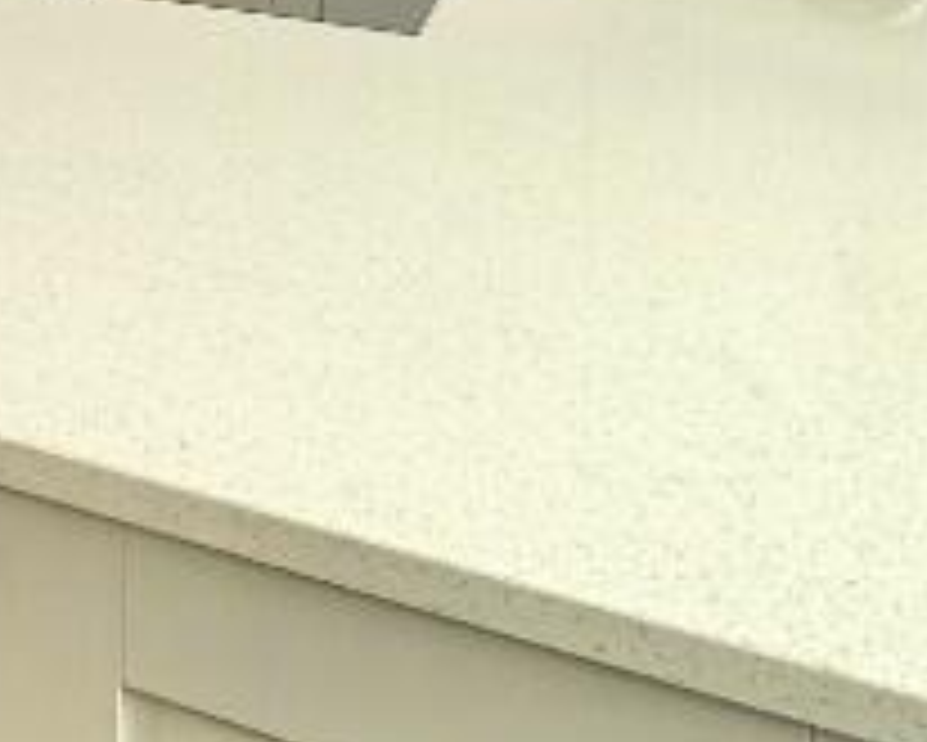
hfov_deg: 23.0
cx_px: -432
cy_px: -499
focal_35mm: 68
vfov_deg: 18.7
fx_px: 1867
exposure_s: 1/99
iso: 50
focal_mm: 2.22
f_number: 2.2
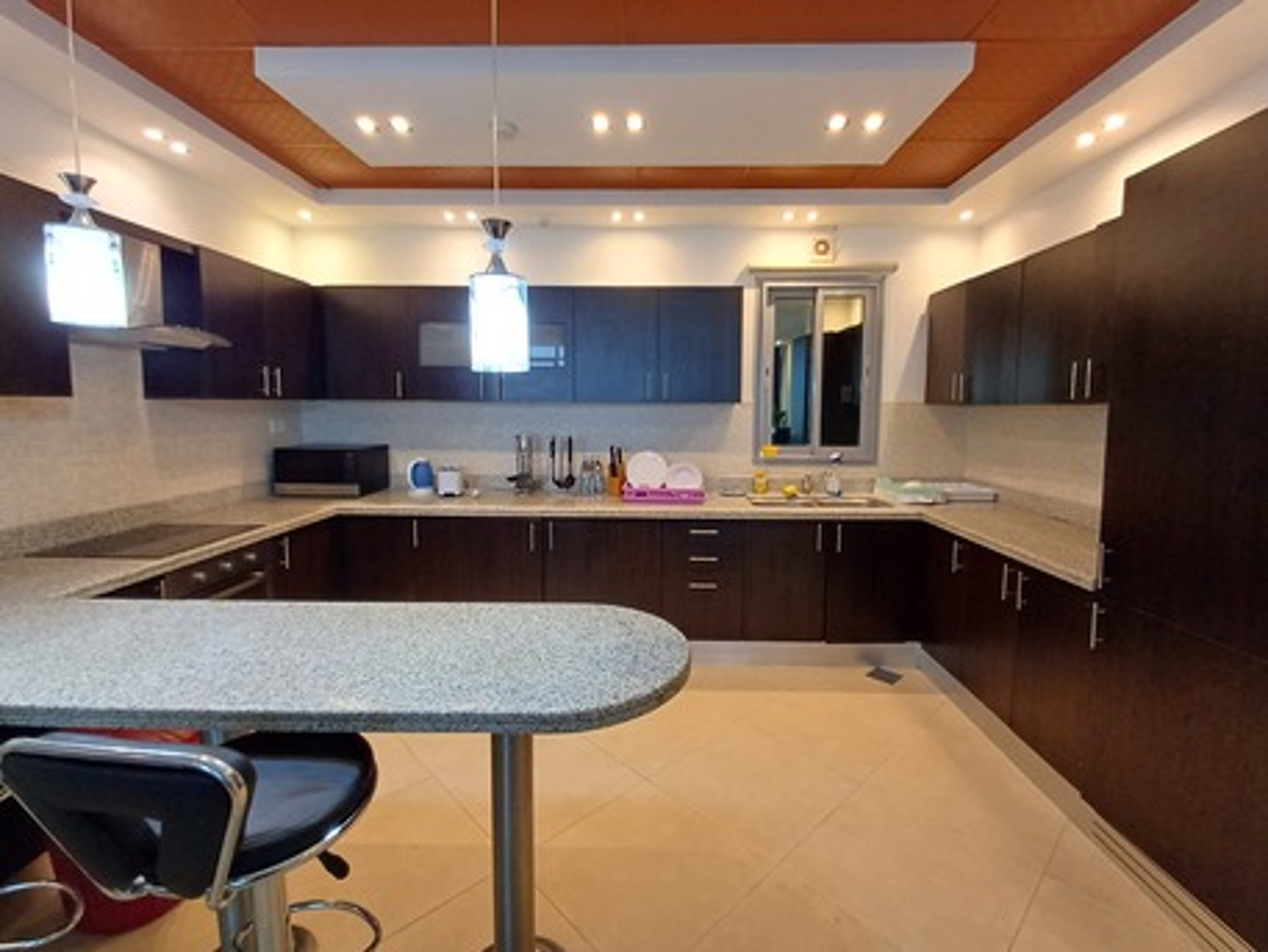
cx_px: 634
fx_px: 586
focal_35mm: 16
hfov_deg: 94.5
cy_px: 476
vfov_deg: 78.1
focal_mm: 1.64
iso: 160
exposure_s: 1/33
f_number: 2.2
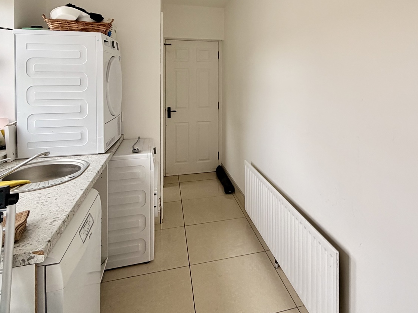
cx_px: 261
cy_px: 80
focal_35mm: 24
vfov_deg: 54.3
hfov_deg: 70.4
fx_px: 290
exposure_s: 1/121
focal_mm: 2.22
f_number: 2.2
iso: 100
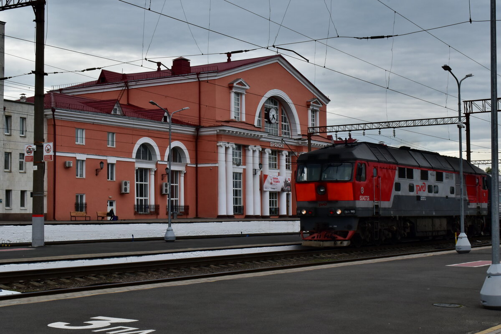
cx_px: 250
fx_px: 835
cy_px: 167
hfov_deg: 33.4
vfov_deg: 22.6
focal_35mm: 60
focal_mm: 40
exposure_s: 1/180
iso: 400
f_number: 19
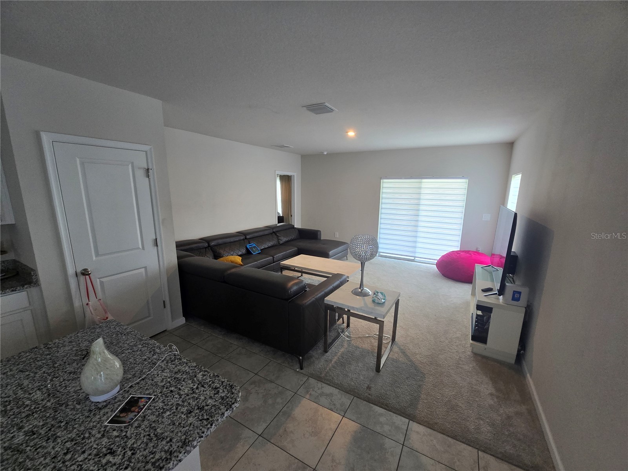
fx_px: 236
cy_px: 236
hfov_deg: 106.2
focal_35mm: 13
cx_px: 314
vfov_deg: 89.9
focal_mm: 2.2
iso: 160
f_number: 2.2
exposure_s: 1/60
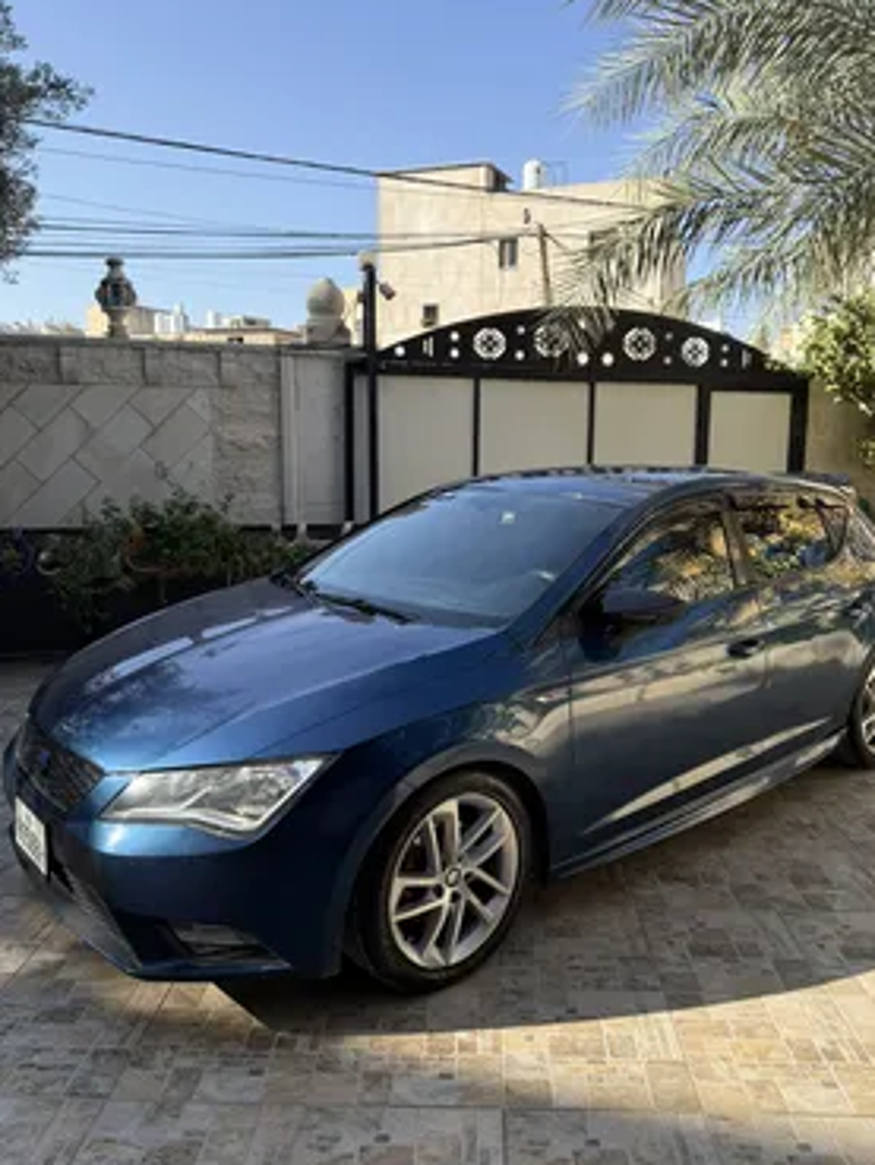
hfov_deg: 53.1
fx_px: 876
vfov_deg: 67.2
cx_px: 464
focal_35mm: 26
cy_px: 549
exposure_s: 1/2110
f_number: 1.78
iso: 80
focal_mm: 6.76
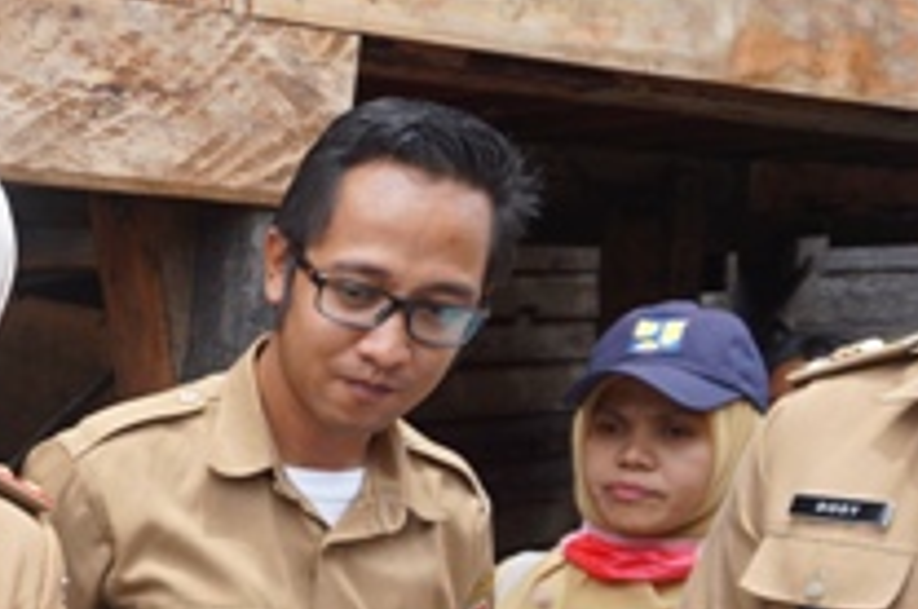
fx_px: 1884
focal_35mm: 74
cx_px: -212
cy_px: 644
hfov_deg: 24.5
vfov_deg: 17.8
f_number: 4.5
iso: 100
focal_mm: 16
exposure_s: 1/200
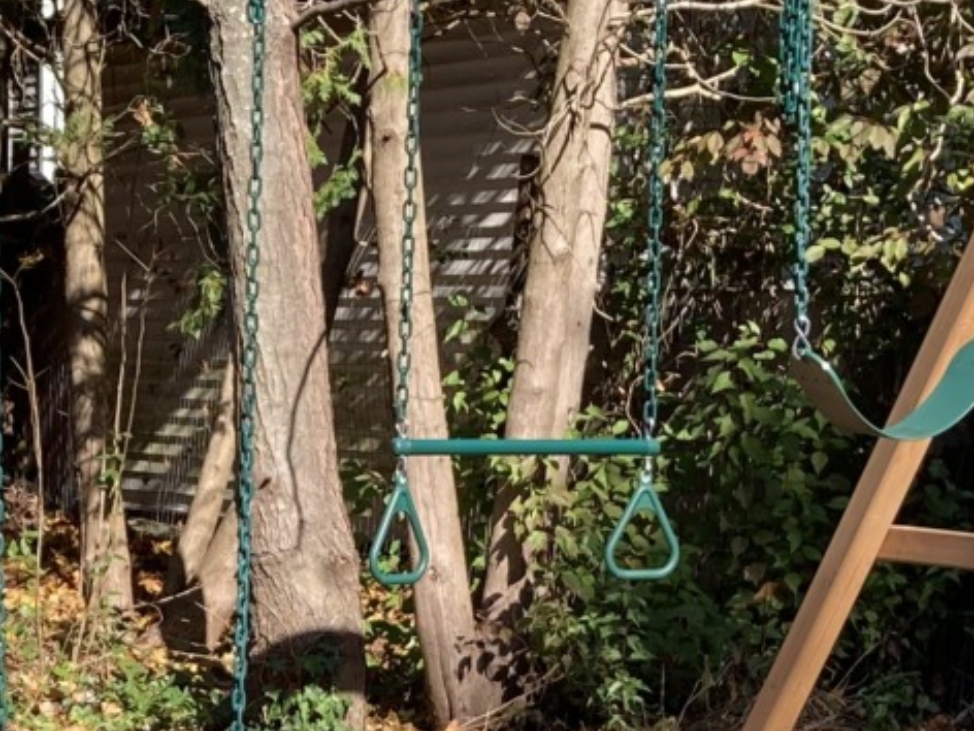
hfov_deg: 16.9
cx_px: 6
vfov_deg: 12.7
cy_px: 853
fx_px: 3208
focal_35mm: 114
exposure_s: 1/694
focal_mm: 3.99
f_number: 1.8
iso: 20
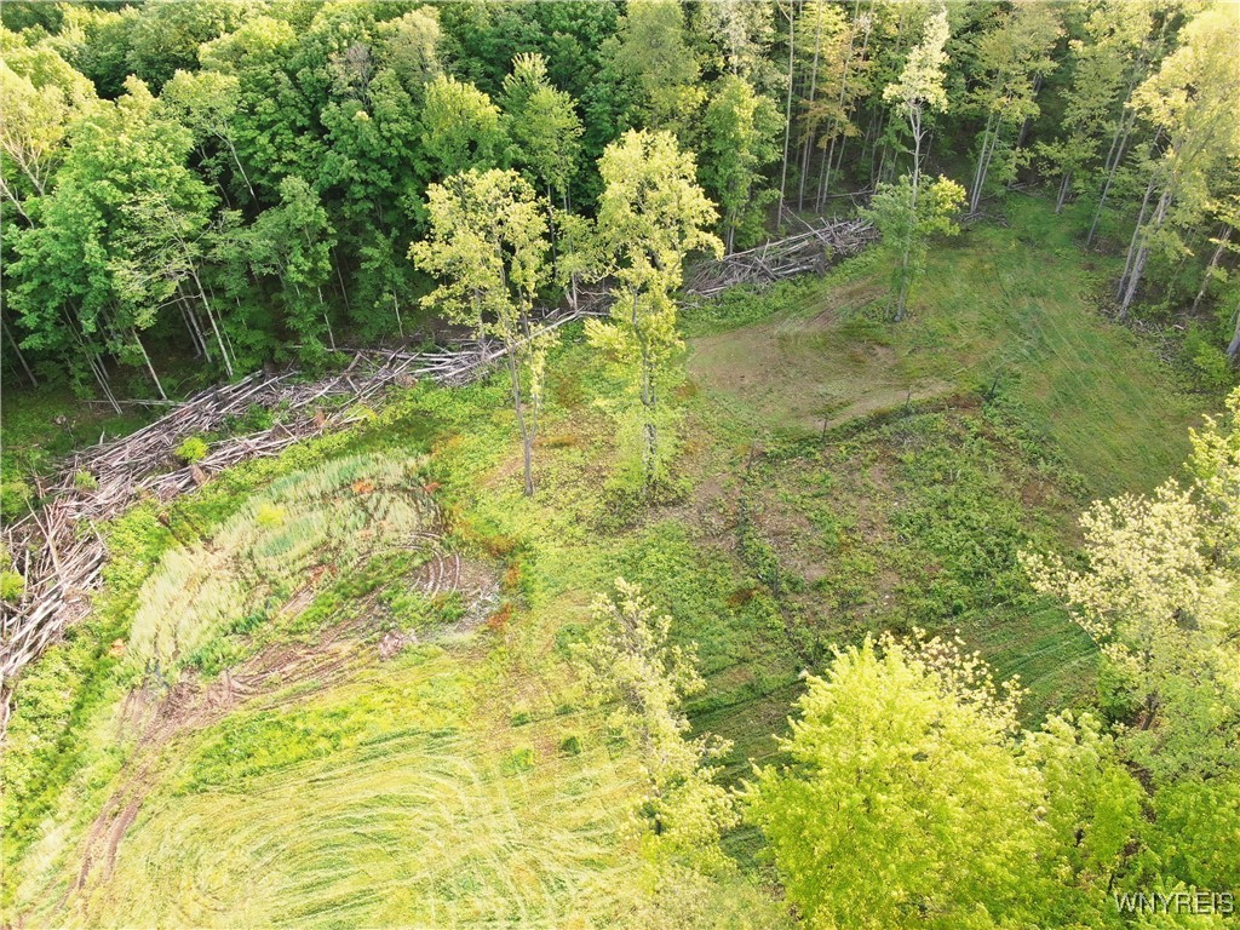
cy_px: 465
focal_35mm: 24
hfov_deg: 71.6
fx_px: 860
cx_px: 620
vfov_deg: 56.8
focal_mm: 4.39
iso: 100
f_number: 2.8
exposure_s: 1/80
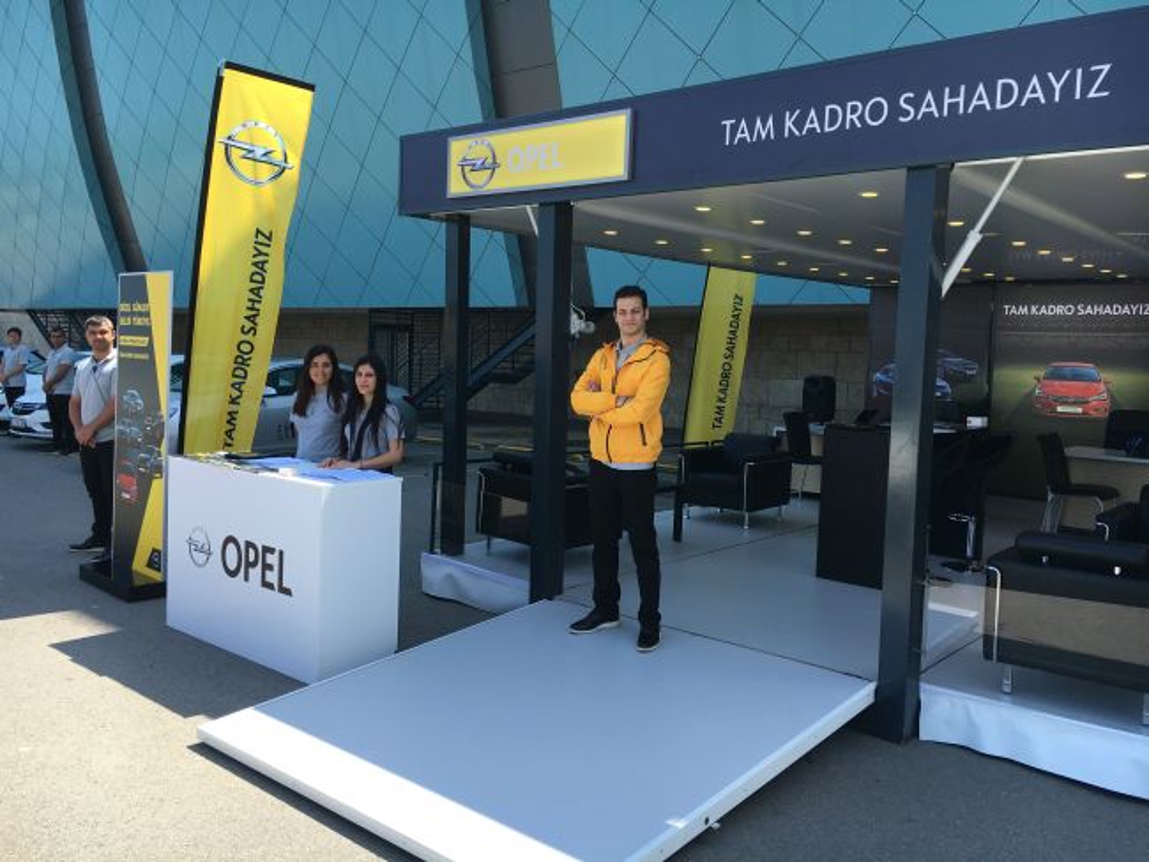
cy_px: 431
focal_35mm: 29
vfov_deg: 48.3
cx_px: 574
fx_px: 963
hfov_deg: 61.6
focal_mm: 4.15
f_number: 2.2
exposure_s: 1/663
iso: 25
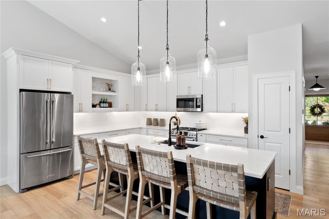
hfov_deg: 84.0
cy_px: 110
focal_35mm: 20
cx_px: 164
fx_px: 183
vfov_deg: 61.9
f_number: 6.3
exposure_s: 1/13
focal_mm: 10
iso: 400
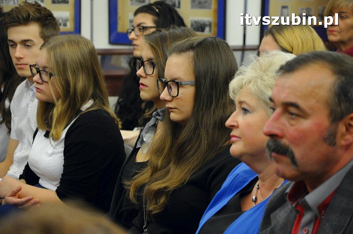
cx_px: 176
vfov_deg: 8.7
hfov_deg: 13.1
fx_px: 1543
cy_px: 117
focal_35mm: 158
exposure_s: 1/80
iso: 2500
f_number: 5.6
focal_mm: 105
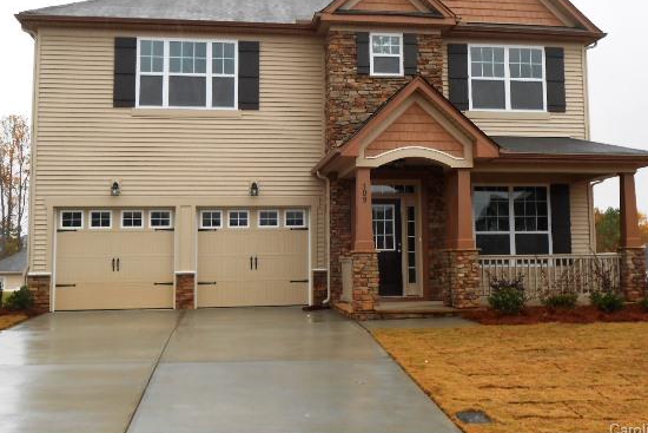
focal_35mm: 46
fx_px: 828
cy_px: 158
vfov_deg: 29.1
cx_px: 368
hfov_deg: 42.6
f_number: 4.2
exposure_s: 1/80
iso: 80
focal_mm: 6.8
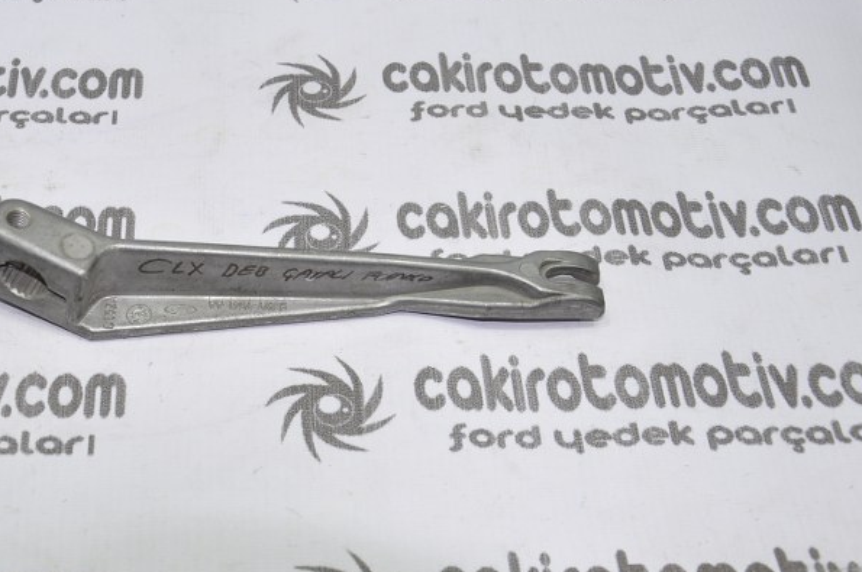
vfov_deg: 23.8
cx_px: 277
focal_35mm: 57
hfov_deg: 34.9
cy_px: 343
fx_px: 1357
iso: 200
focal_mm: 25
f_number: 5
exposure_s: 1/40
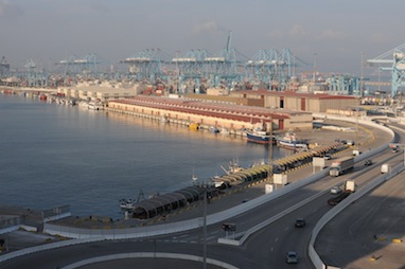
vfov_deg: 24.6
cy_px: 122
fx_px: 618
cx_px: 202
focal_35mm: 55
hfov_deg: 36.3
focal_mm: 28
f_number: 11
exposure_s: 1/500
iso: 500
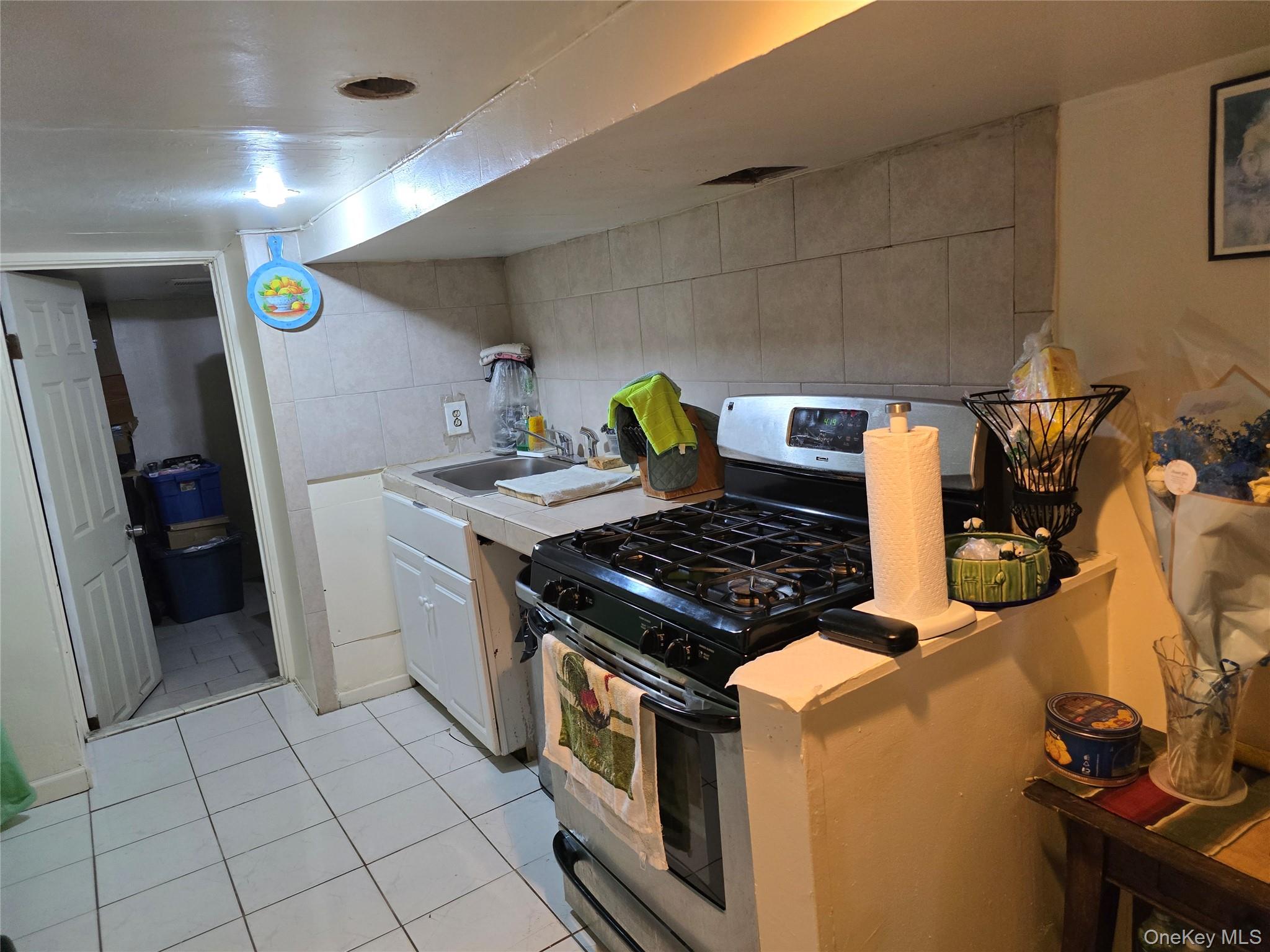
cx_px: 635
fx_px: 844
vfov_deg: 58.9
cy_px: 476
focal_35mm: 23
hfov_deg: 73.9
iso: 800
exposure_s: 1/120
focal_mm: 6.3
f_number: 1.7
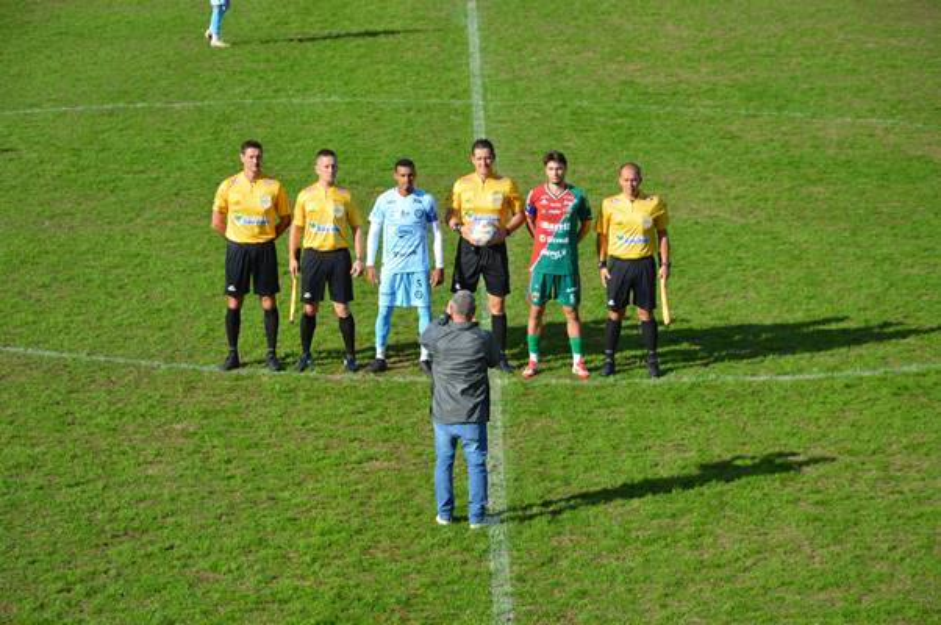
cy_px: 312
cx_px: 470
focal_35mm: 158
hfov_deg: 13.1
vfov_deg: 8.7
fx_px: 4112
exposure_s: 1/250
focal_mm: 105
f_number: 8
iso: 100
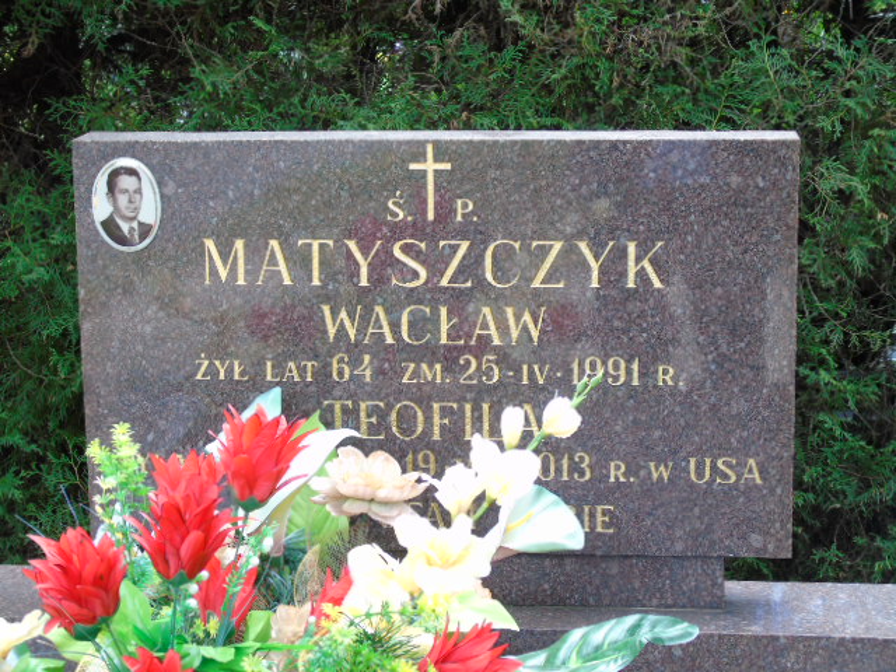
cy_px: 336
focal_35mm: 82
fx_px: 2122
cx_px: 448
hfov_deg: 23.8
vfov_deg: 18.0
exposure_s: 1/40
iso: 80
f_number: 4.1
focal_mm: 15
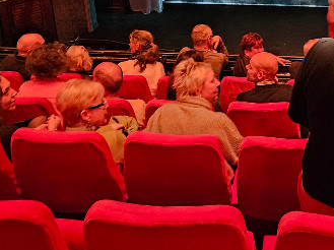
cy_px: -40
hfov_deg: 32.9
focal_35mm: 56
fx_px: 540
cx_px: 292
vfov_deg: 24.0
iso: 640
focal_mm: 5.4
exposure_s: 1/33.3
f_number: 1.8
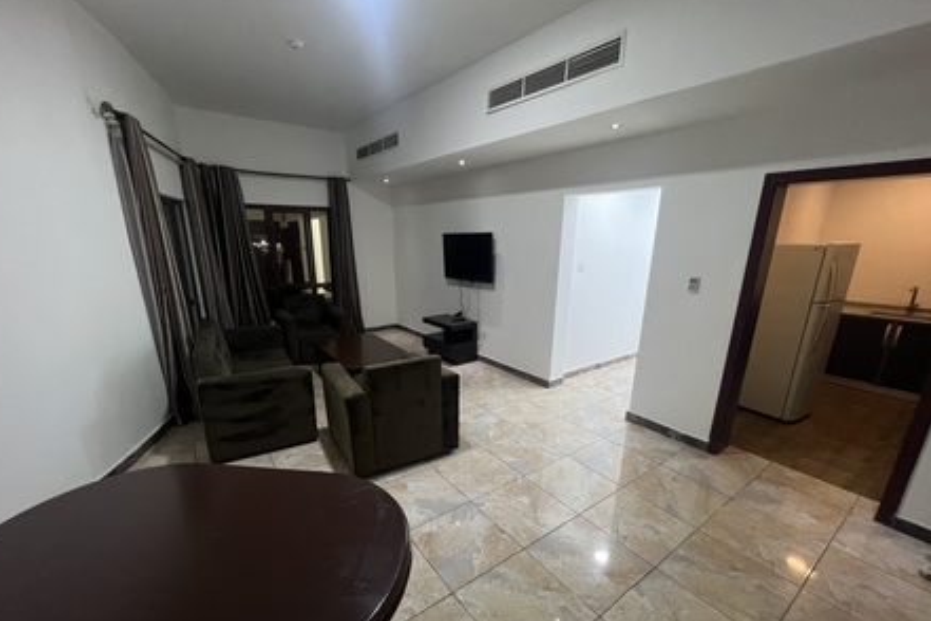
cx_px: 451
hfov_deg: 104.2
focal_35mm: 14
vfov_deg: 80.9
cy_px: 347
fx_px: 362
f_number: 1.8
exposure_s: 1/50
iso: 200
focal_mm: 1.57
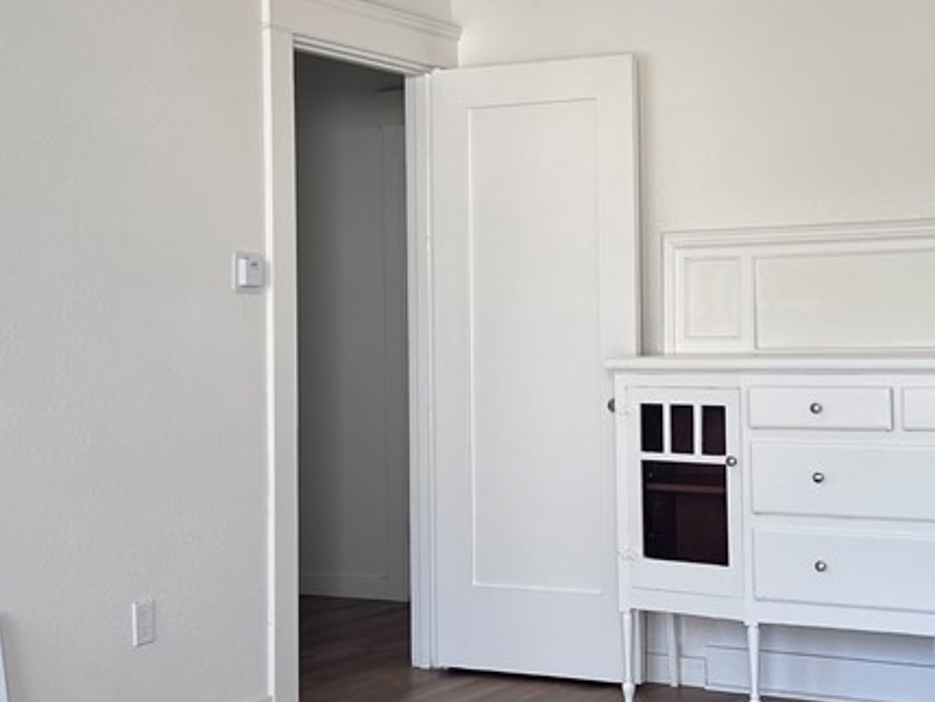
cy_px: 305
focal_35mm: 62
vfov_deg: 23.6
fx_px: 1675
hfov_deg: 31.0
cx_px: 597
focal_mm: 5.7
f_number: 1.5
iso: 40
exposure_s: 1/225
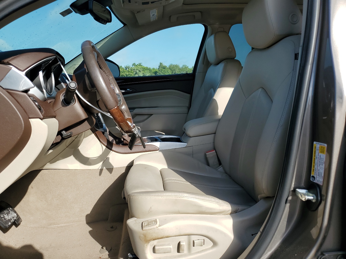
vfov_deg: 53.1
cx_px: 173
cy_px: 130
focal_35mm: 26
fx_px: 260
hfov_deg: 67.3
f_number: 1.5
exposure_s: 1/2000
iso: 50
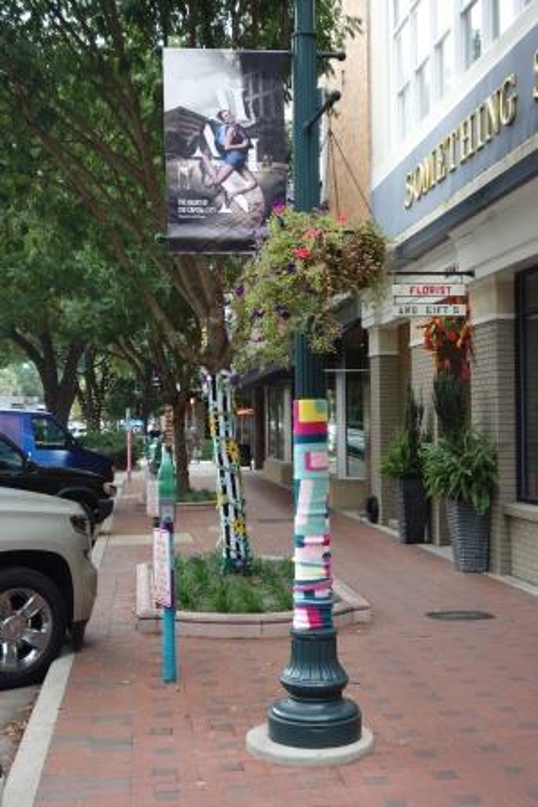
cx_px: 269
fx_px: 1030
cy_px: 404
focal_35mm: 46
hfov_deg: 29.3
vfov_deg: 42.7
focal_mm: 16.99
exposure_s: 1/80
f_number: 3.2
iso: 125
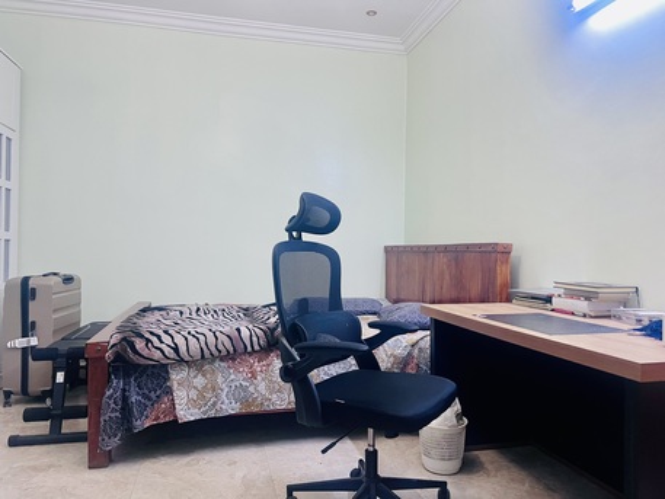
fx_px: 500
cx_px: 332
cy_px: 250
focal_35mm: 26
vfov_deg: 53.1
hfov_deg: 67.3
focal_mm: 5.7
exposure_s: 1/60
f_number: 1.5
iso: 320
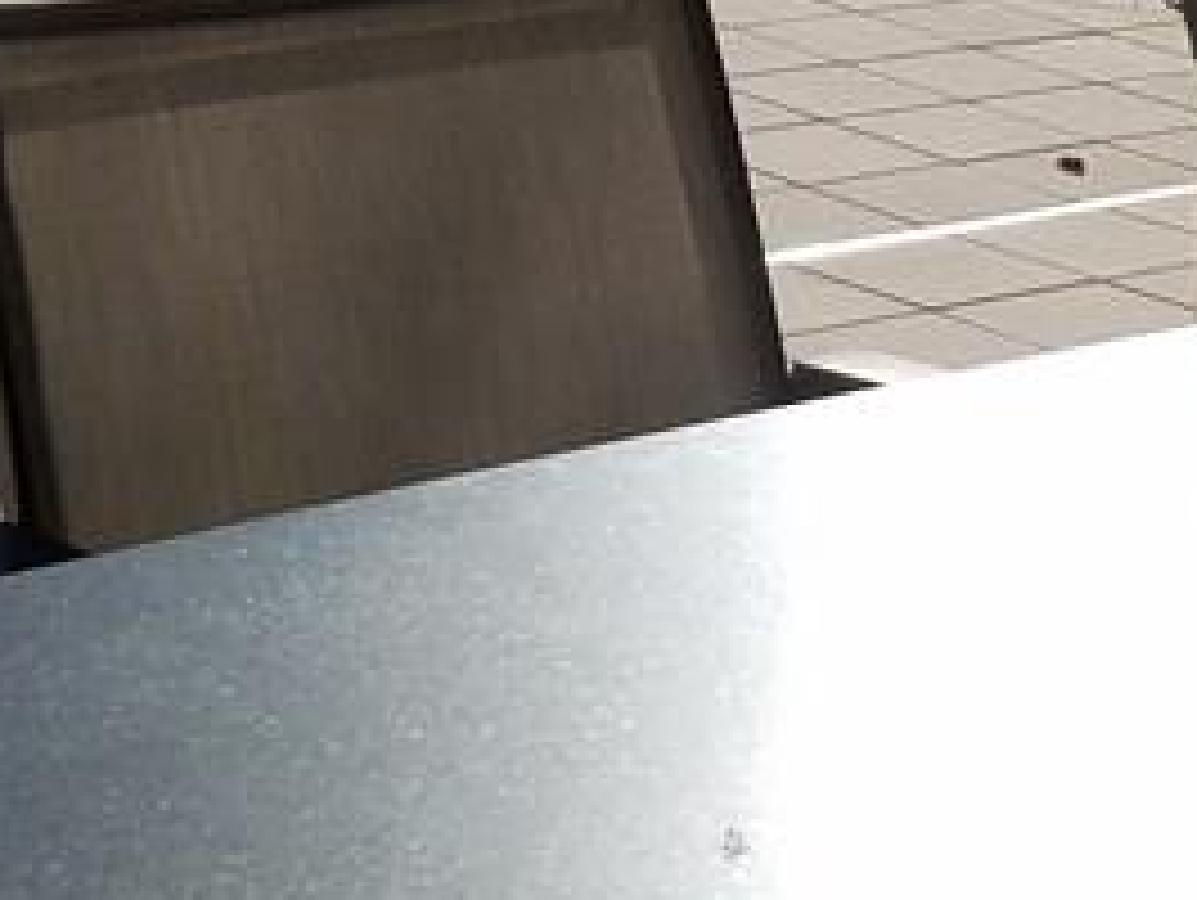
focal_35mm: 100
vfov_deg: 14.0
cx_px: 464
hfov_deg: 19.6
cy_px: -374
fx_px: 3461
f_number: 1.7
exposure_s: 1/7504
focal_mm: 4.2
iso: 50
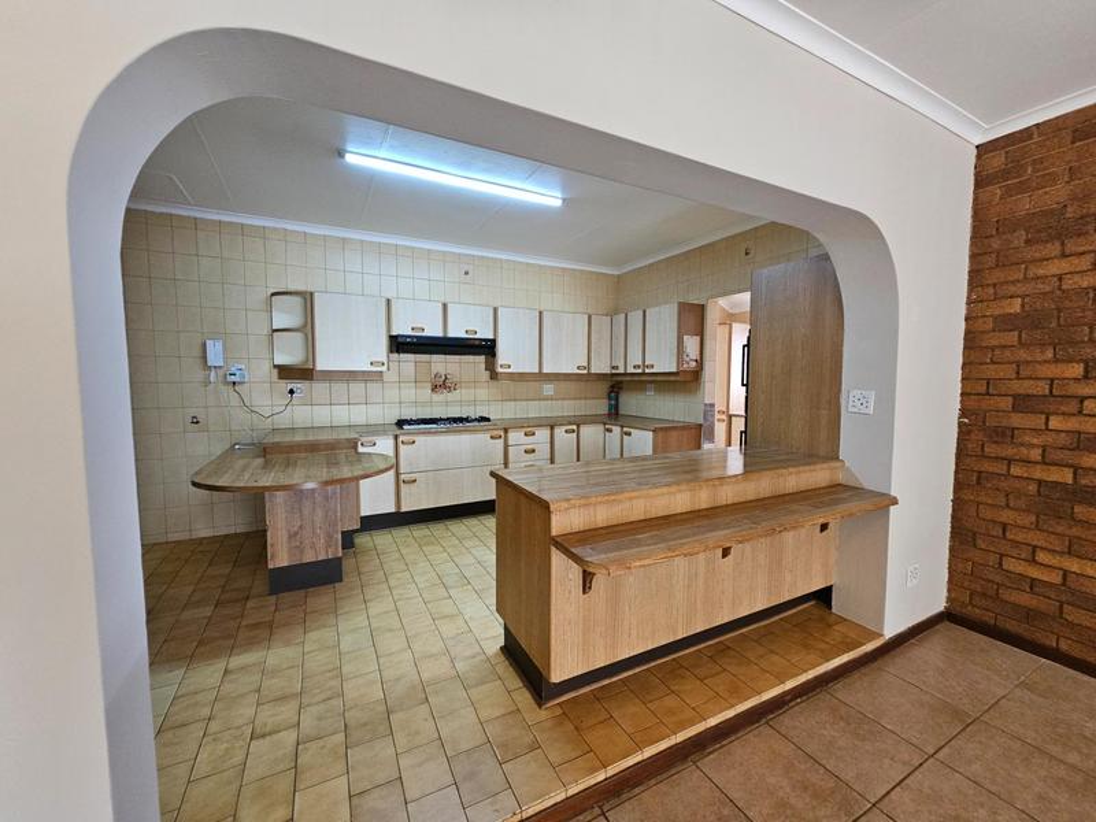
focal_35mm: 13
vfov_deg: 89.9
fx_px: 412
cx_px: 548
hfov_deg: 106.2
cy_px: 411
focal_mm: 2.2
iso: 320
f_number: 2.2
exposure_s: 1/50
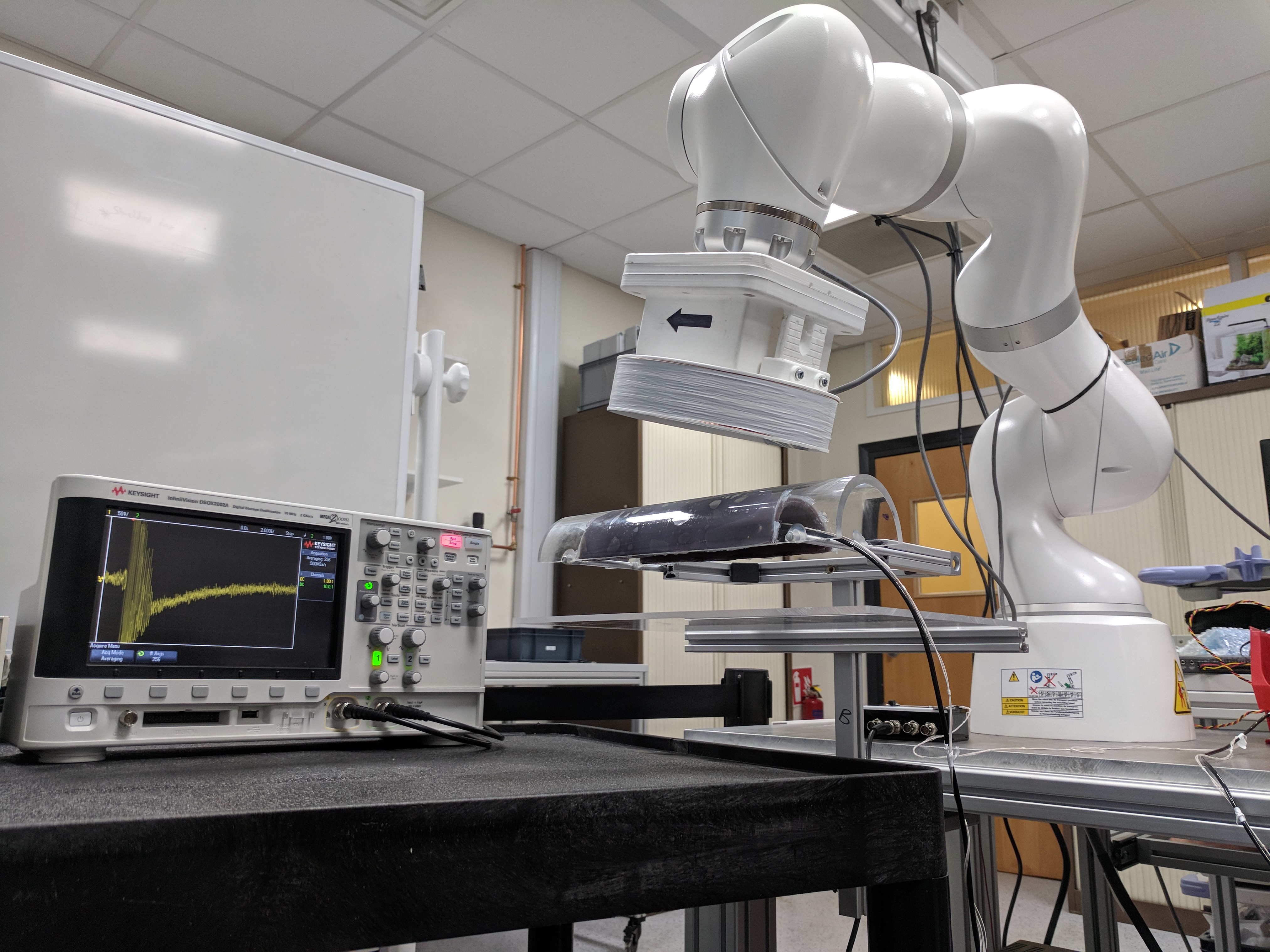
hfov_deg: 67.3
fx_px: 954
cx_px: 635
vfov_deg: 53.1
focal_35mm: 26
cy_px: 476
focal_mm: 4.67
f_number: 2
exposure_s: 1/100
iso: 229
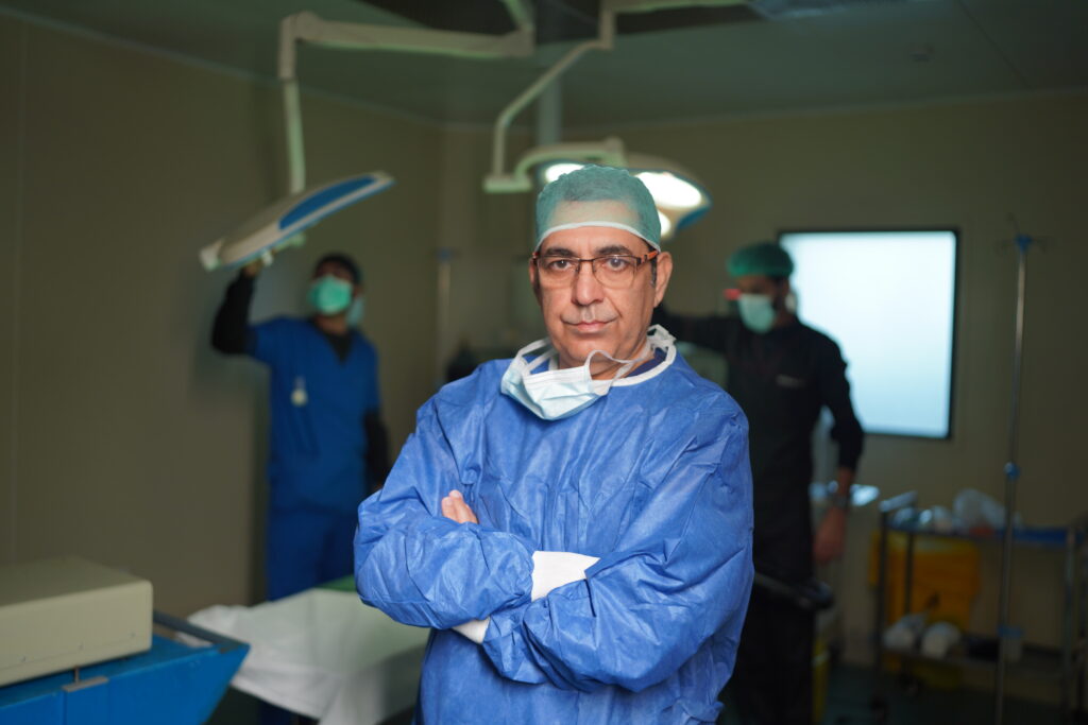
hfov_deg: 54.4
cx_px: 544
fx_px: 1058
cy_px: 362
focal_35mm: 35
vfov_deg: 37.9
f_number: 1.4
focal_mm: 35
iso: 160
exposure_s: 1/125
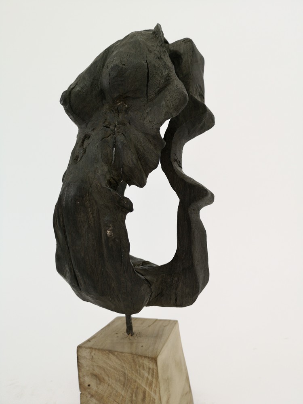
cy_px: 202
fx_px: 315
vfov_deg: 65.3
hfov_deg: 51.4
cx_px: 152
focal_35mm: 27
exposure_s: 1/50
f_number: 1.8
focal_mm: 3.95
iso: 50
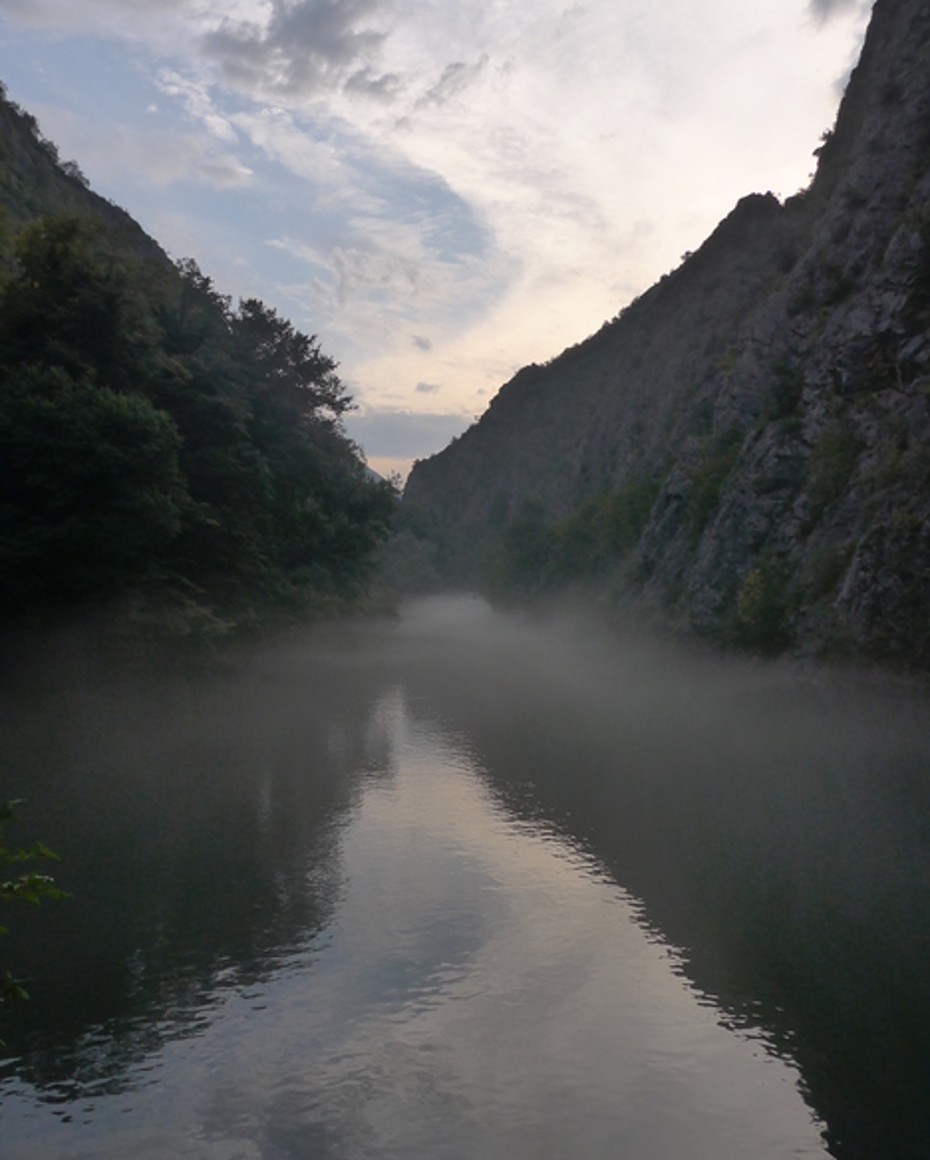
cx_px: 469
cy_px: 602
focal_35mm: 31
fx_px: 1065
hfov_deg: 47.2
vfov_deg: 57.1
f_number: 3.2
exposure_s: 1/800
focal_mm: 6
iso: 160
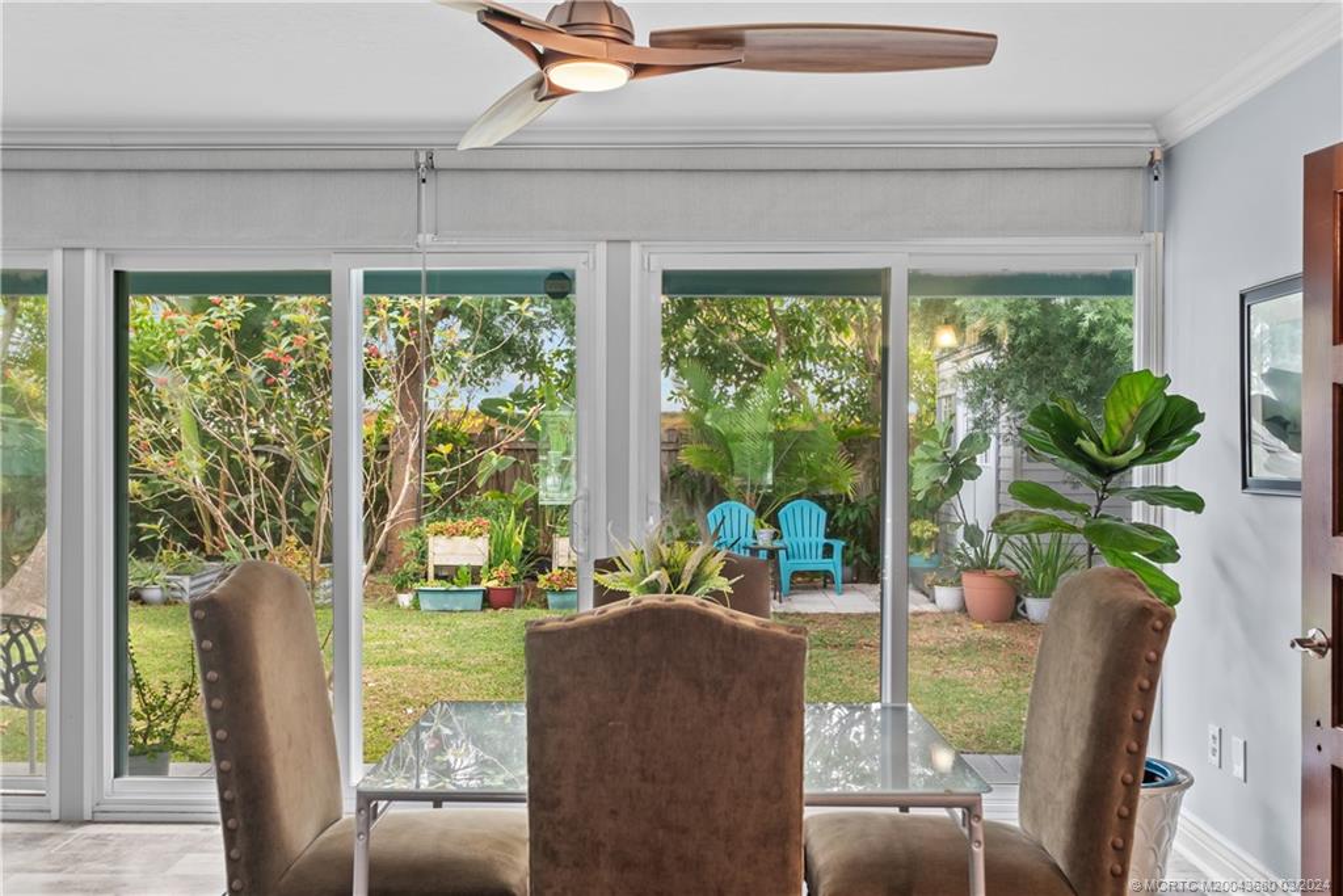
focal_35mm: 33
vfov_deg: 40.0
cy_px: 448
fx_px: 1231
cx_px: 672
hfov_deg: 57.2
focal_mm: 33
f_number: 8
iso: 2000
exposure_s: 1/3
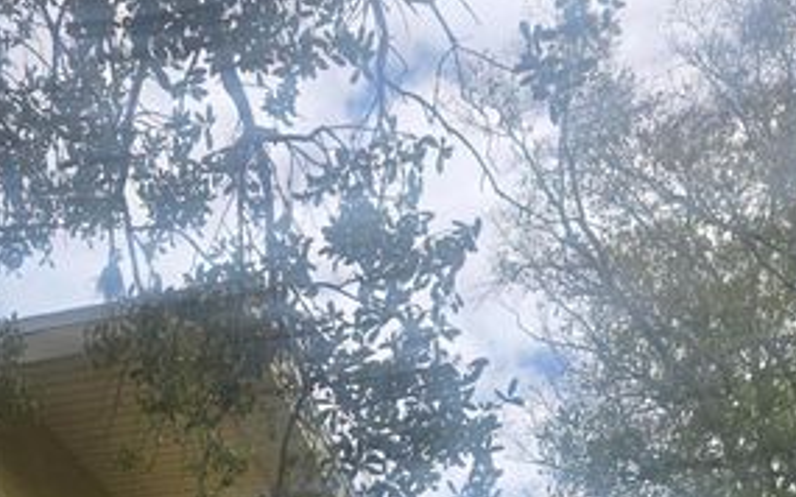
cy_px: 912
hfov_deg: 34.5
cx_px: 145
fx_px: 1236
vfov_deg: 17.9
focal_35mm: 57
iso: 12
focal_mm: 6.3
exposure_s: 1/492
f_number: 1.7
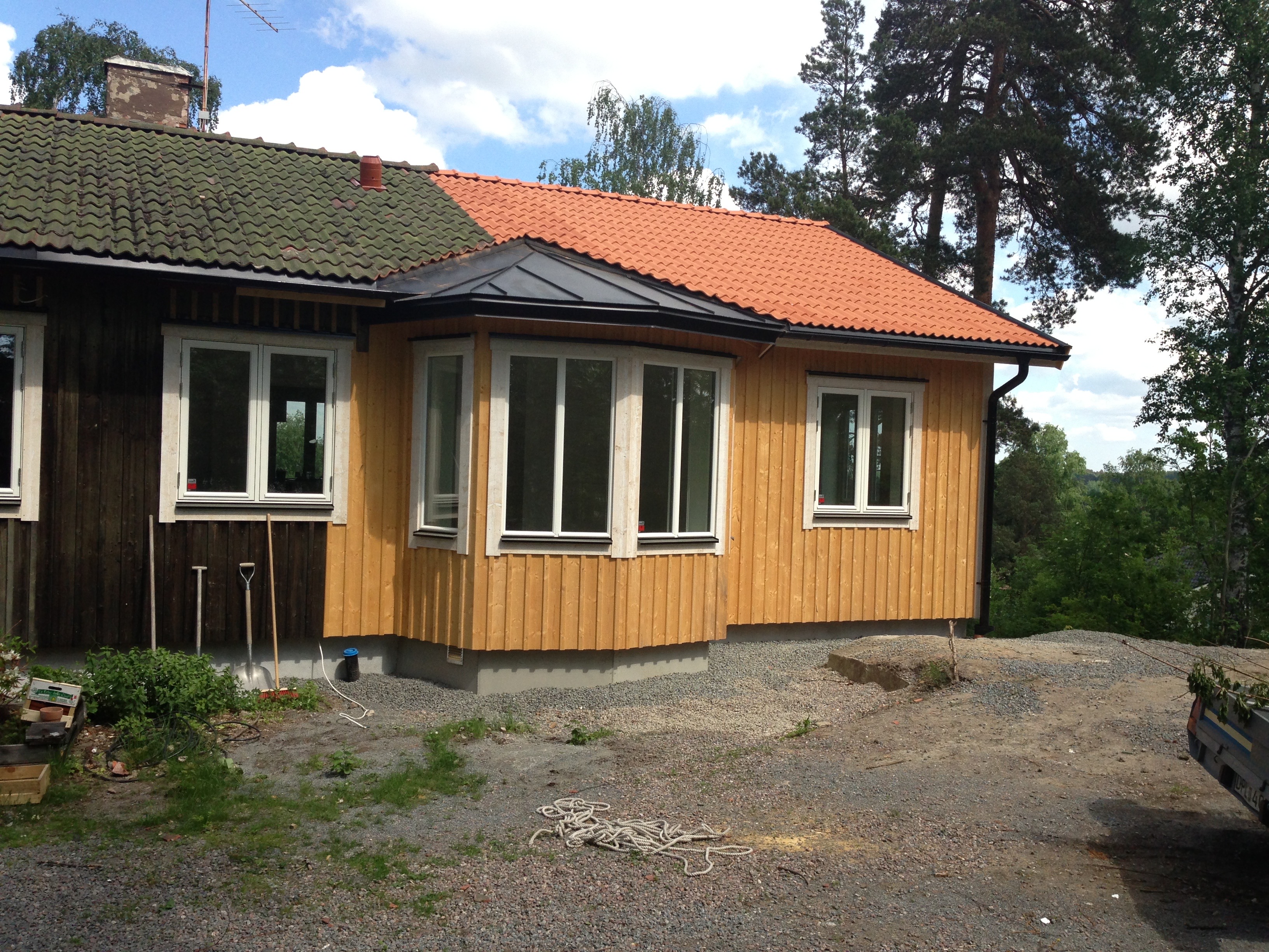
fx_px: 1210
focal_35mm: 33
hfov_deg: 55.4
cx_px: 634
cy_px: 476
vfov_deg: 42.9
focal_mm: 4.13
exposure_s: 1/1085
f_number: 2.4
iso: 80
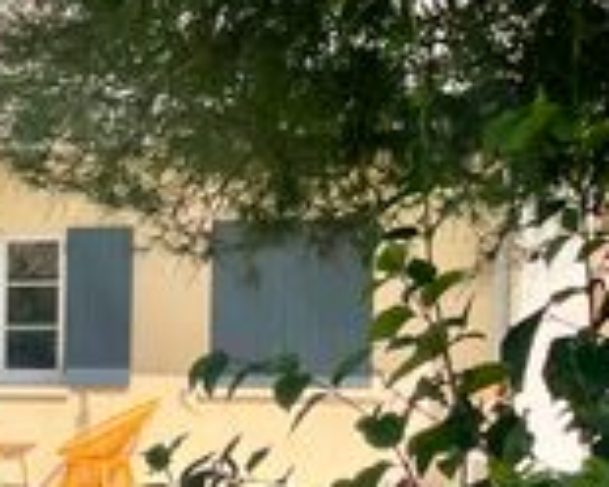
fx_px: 1766
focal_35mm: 98
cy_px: 452
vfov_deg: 15.5
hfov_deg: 16.6
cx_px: -452
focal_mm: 4.2
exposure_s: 1/2132
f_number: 1.6
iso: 32
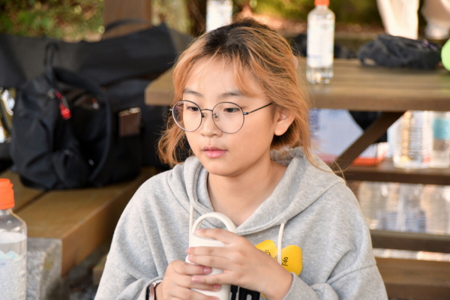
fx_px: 2437
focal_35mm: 195
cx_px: 225
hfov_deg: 10.5
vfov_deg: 7.0
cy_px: 150
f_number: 6
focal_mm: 130
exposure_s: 1/125
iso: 720
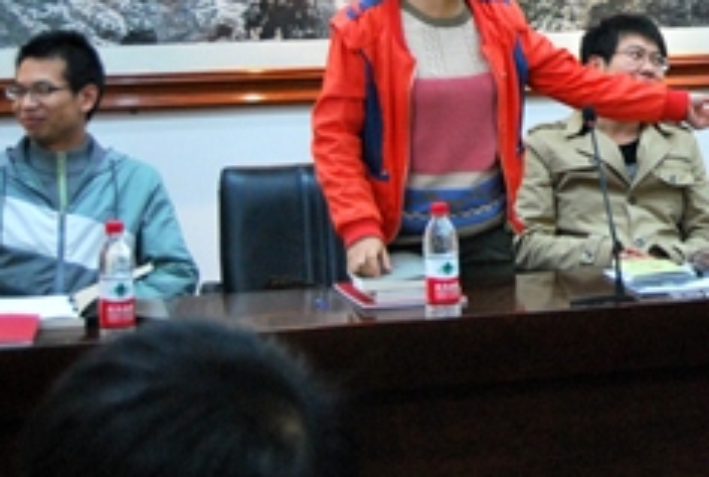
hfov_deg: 19.4
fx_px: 2014
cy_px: 29
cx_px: 703
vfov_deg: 13.4
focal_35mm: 102
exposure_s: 1/30
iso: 1000
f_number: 4.5
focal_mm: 32
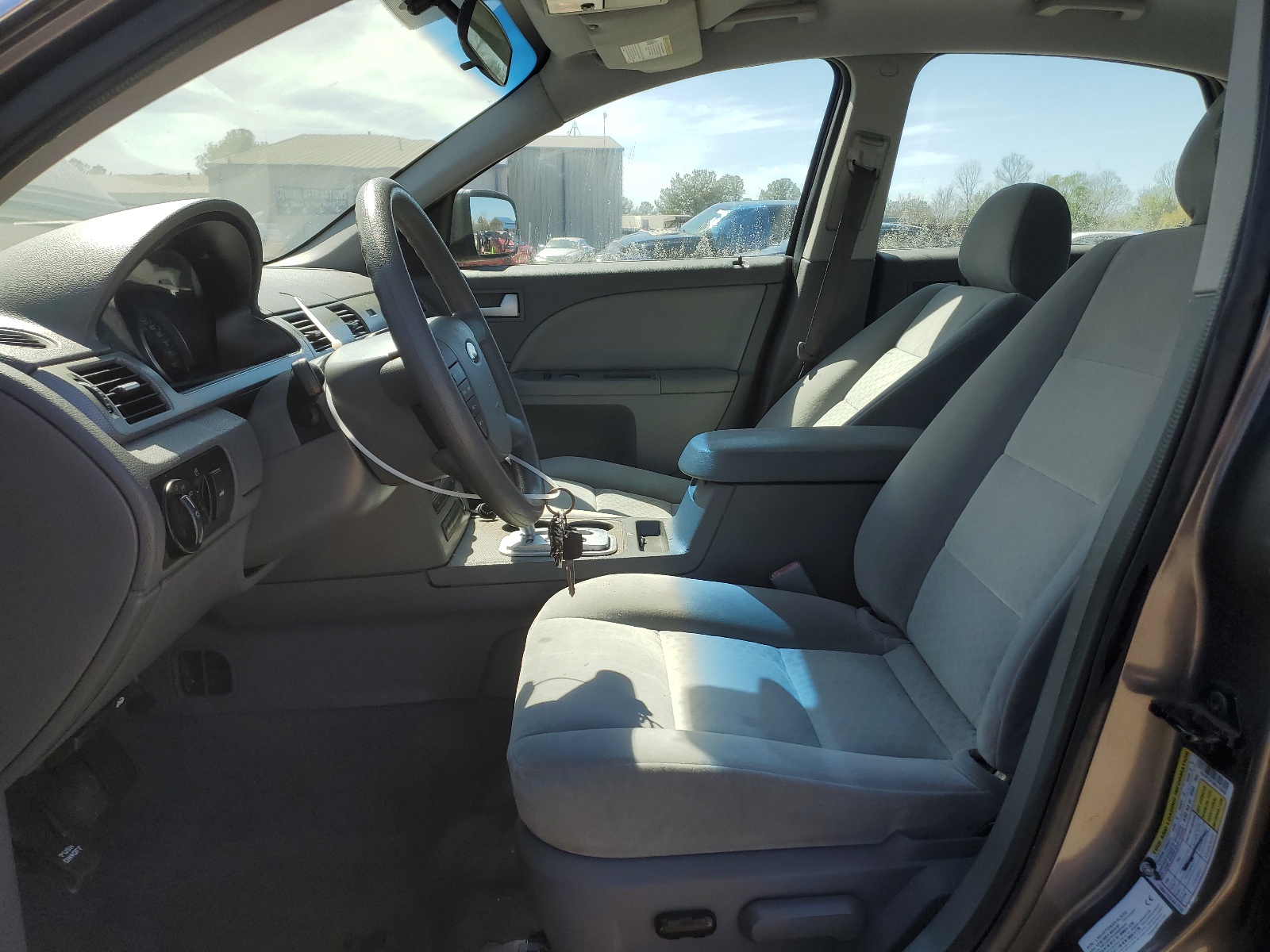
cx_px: 635
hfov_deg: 67.3
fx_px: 954
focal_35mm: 26
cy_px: 476
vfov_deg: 53.1
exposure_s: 1/1667
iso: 50
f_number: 1.5
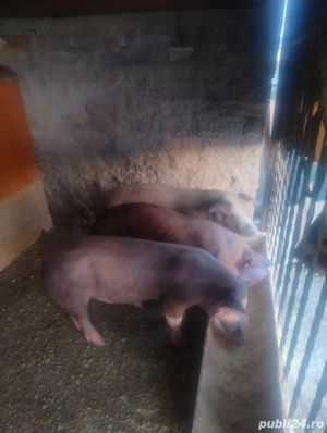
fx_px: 301
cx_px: 164
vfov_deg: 71.5
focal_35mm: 24
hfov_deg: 57.0
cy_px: 216
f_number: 1.8
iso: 844
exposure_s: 1/50
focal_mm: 5.56
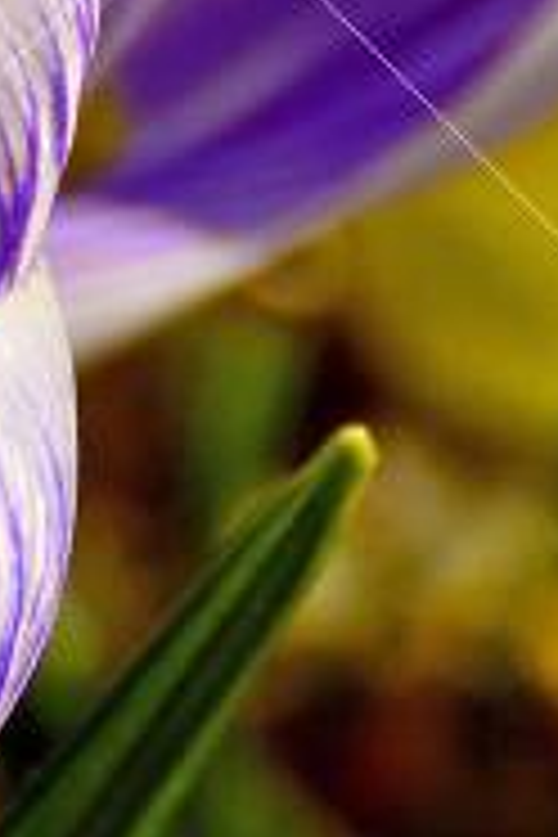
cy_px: -122
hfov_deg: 0.5
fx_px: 65676
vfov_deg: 0.7
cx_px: -788
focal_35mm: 2825
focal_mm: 270
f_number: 8
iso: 200
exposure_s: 1/800
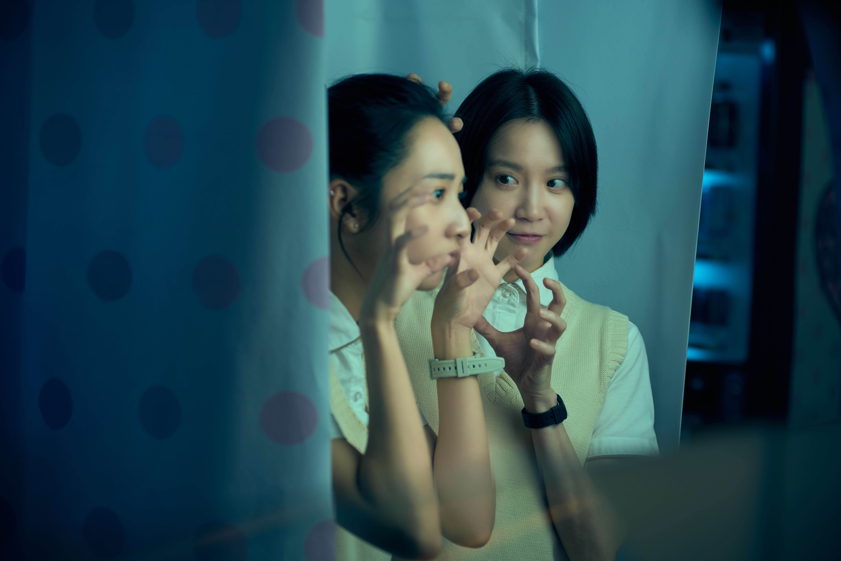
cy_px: 280
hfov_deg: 21.7
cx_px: 420
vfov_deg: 14.6
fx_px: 2196
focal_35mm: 94
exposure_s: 1/250
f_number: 2.8
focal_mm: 94
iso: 250
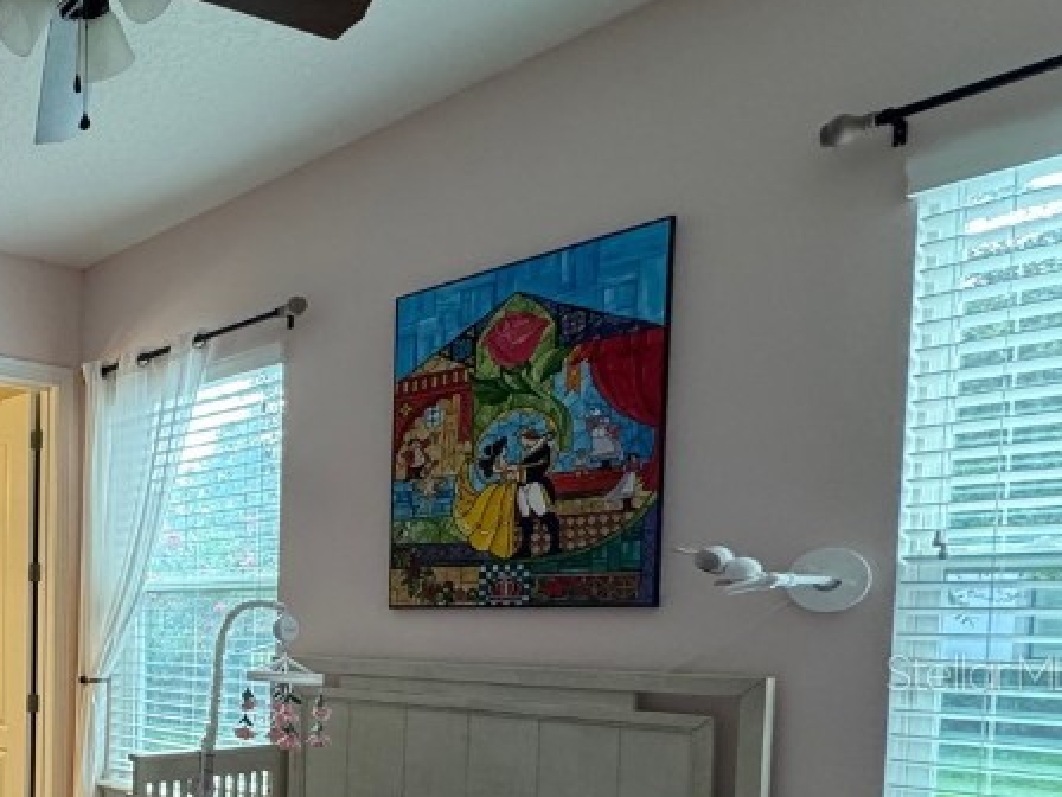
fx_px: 982
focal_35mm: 32
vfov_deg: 41.6
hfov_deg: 43.8
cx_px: -104
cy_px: 671
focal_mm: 2.22
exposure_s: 1/120
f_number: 2.2
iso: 320
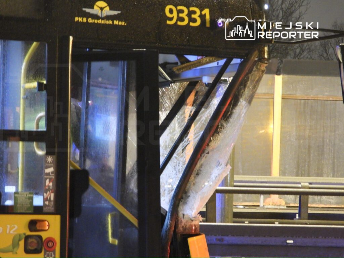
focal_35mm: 135
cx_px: 172
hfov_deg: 14.6
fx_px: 1342
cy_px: 129
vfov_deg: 11.0
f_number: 4
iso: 1000
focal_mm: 24.3
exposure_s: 1
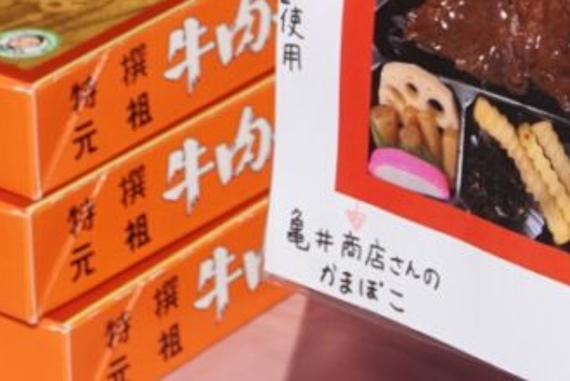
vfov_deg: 4.2
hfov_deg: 6.3
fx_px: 5182
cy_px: -135
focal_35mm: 327
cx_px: 211
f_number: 8
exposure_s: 1/320
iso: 100
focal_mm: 70
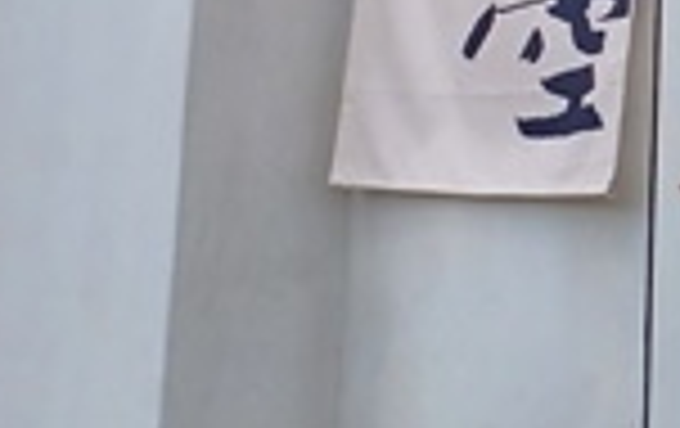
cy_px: -405
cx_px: 1319
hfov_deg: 15.9
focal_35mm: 105
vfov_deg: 11.4
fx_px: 1950
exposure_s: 1/120
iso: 64
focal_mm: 4.6
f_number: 1.8
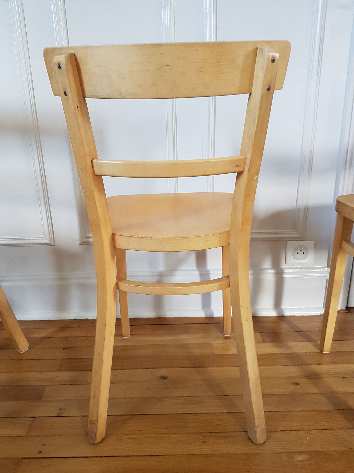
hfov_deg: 53.1
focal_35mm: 26
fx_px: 355
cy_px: 236
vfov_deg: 67.3
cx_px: 177
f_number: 1.7
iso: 160
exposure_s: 1/25
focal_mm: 4.2
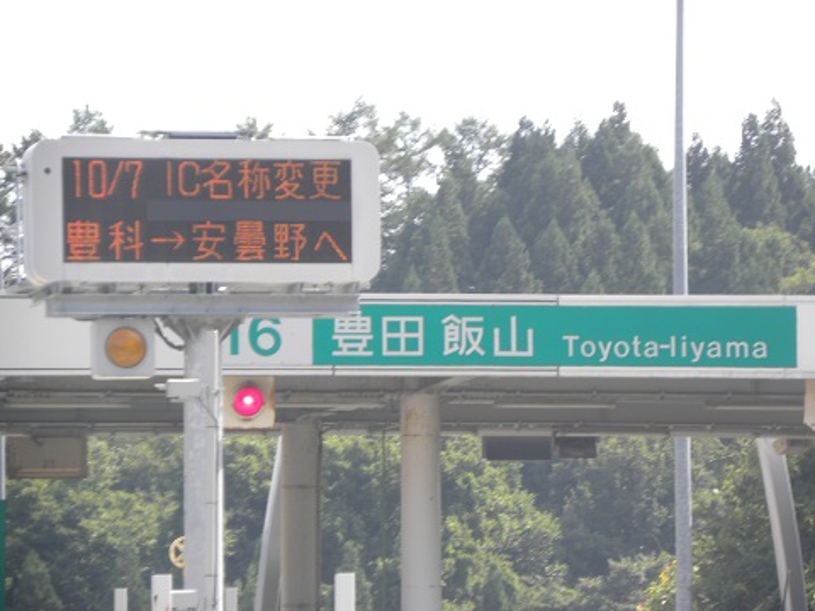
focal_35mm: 291
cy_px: 306
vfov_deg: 5.1
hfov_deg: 6.8
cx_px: 408
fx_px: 6851
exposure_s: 1/149
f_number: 4.5
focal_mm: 51.8
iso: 74
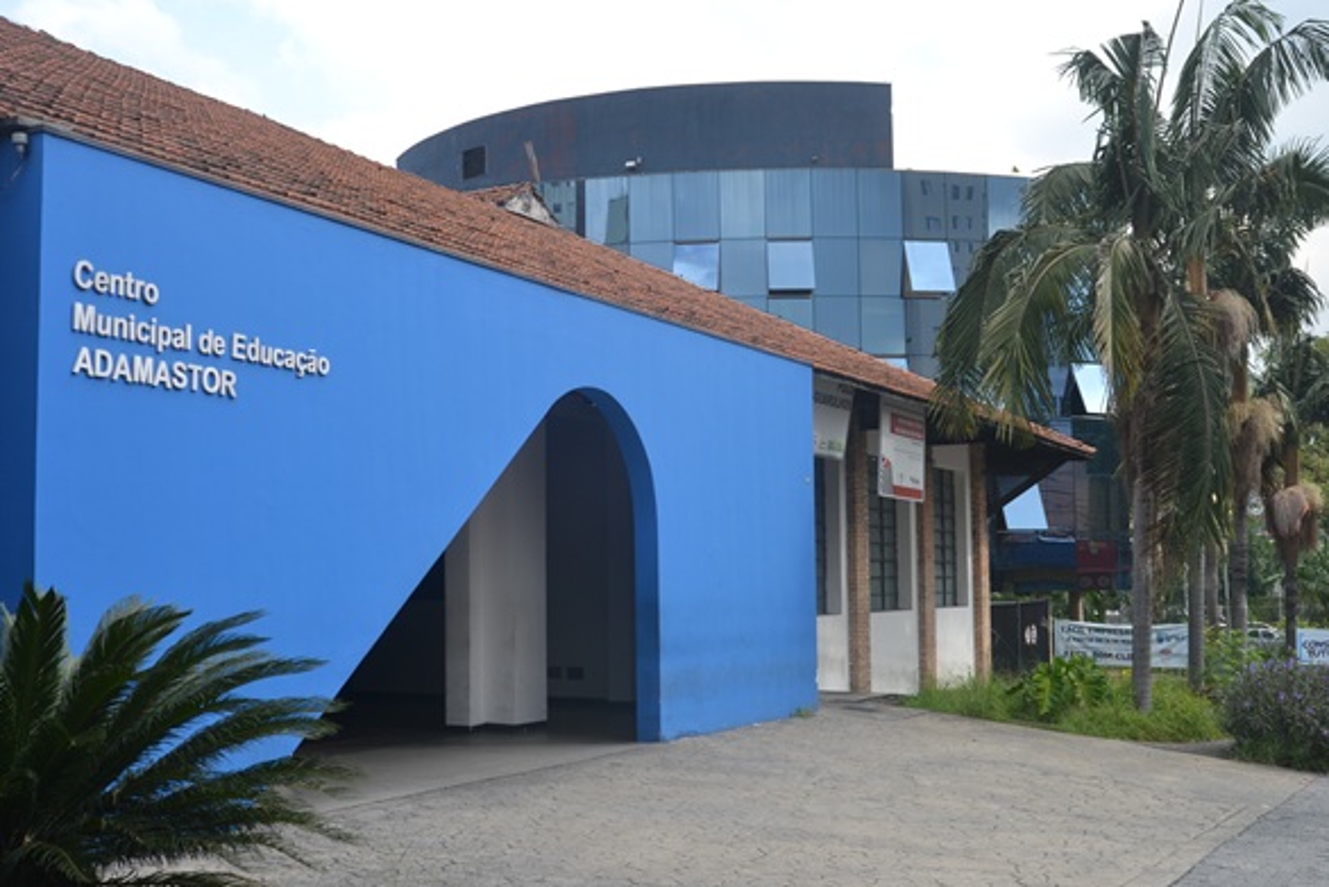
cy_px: 449
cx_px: 658
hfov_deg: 45.4
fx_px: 1588
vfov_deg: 31.2
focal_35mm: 43
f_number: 6.3
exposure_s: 1/160
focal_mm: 28
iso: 100
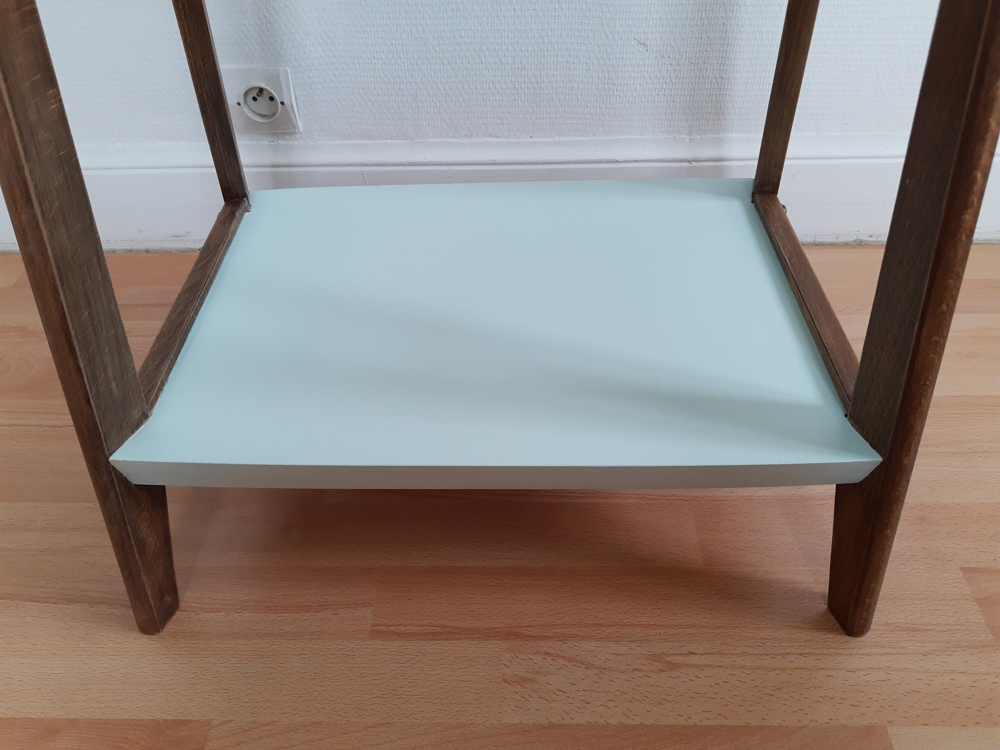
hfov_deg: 67.3
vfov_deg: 53.1
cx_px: 500
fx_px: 751
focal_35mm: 26
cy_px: 375
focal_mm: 4.75
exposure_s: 1/50
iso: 84
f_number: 1.7
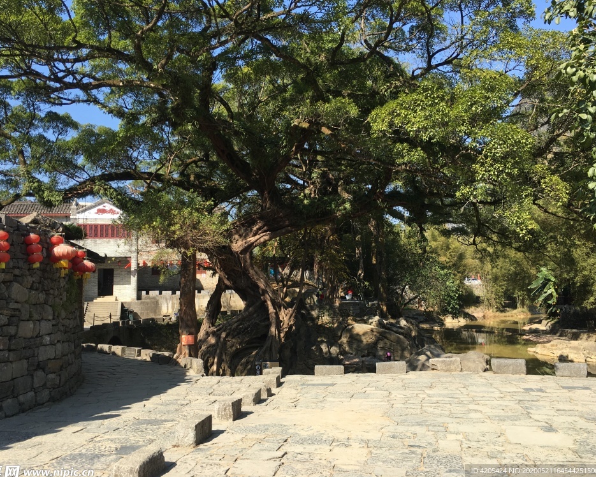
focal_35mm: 31
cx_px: 286
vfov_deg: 47.1
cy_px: 238
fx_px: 547
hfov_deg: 57.2
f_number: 2.2
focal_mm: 4.15
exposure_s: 1/746
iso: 25
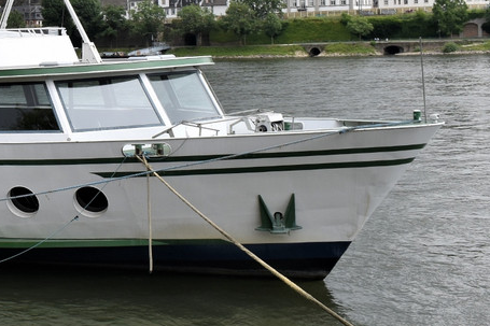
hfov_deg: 21.7
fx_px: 1184
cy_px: 31
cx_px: -100
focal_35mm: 87
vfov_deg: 15.5
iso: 200
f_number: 8
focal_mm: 22
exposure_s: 1/250
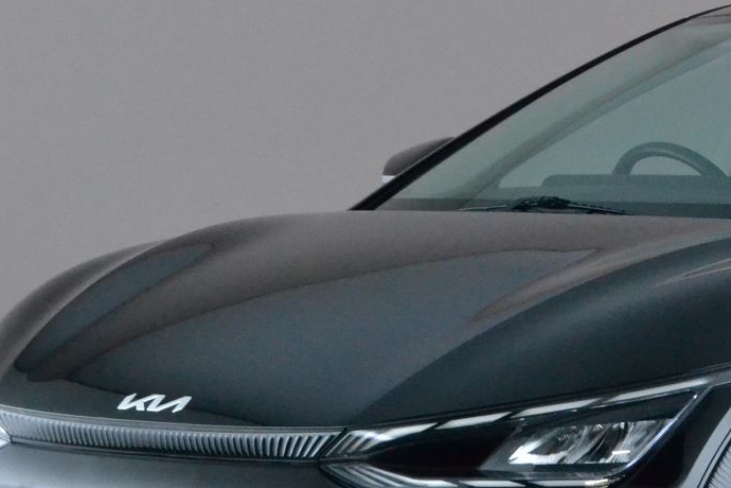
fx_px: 4071
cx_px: 860
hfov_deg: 10.1
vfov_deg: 6.8
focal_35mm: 200
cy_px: 397
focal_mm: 45
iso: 3200
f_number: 11
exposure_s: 1/50
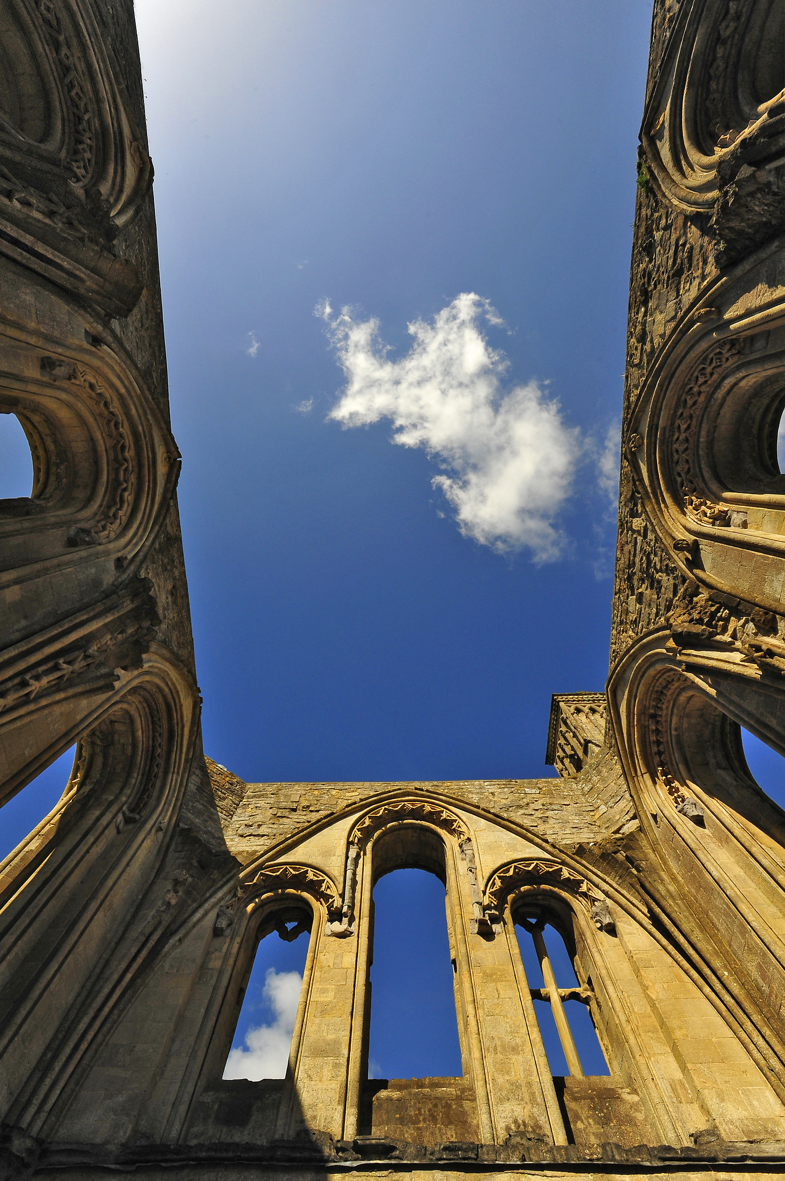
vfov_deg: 104.3
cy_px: 590
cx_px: 392
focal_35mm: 14
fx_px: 459
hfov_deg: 81.1
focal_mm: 14
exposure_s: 1/500
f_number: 13
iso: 640
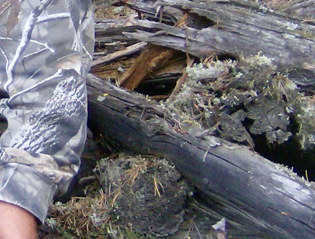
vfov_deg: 11.0
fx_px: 1234
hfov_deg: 13.9
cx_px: -110
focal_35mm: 135
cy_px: 22
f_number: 2.8
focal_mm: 6
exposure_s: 1/64
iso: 177
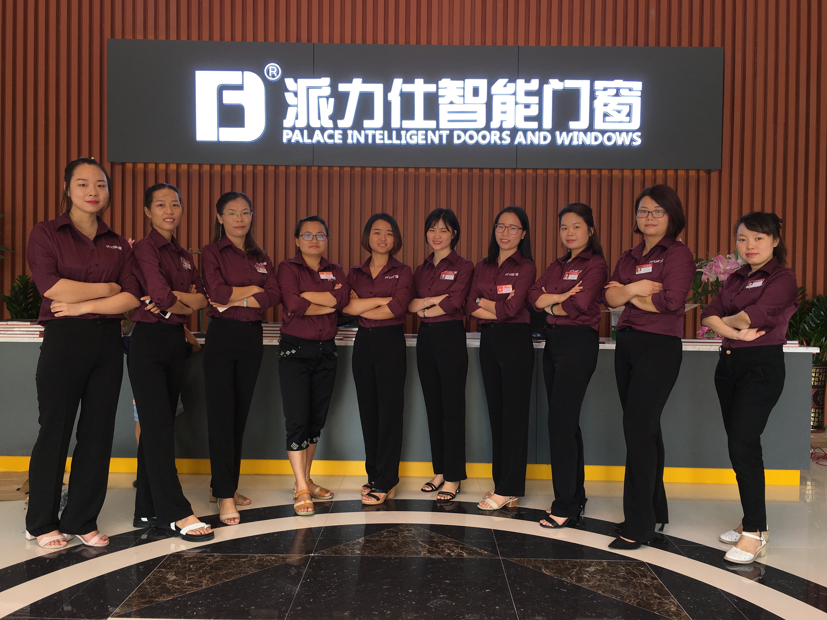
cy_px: 310
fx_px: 693
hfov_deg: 61.7
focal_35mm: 29
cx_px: 414
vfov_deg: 48.2
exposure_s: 1/100
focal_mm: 4.15
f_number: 2.2
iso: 25
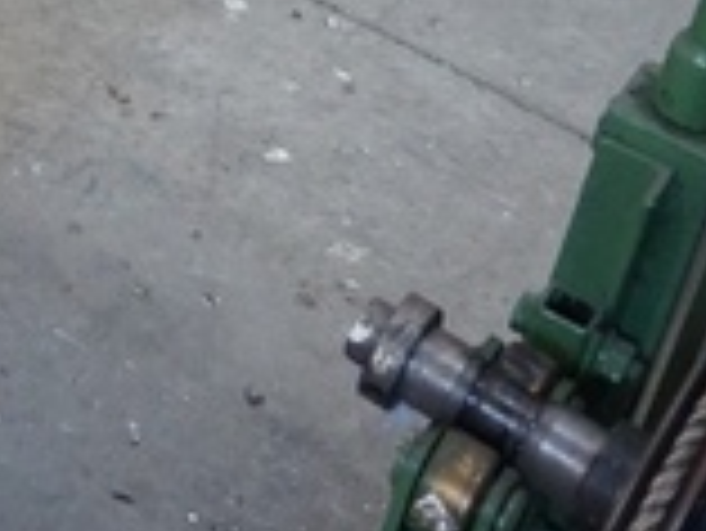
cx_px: -576
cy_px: -513
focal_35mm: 106
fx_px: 2164
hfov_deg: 15.7
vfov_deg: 12.4
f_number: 4
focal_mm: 16
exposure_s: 1/160
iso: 1600
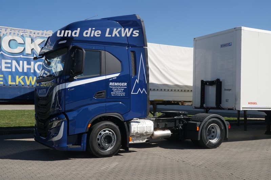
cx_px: 136
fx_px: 316
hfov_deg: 46.4
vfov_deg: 31.9
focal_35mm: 42
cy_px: 90
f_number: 10
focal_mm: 28
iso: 100
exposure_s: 1/160
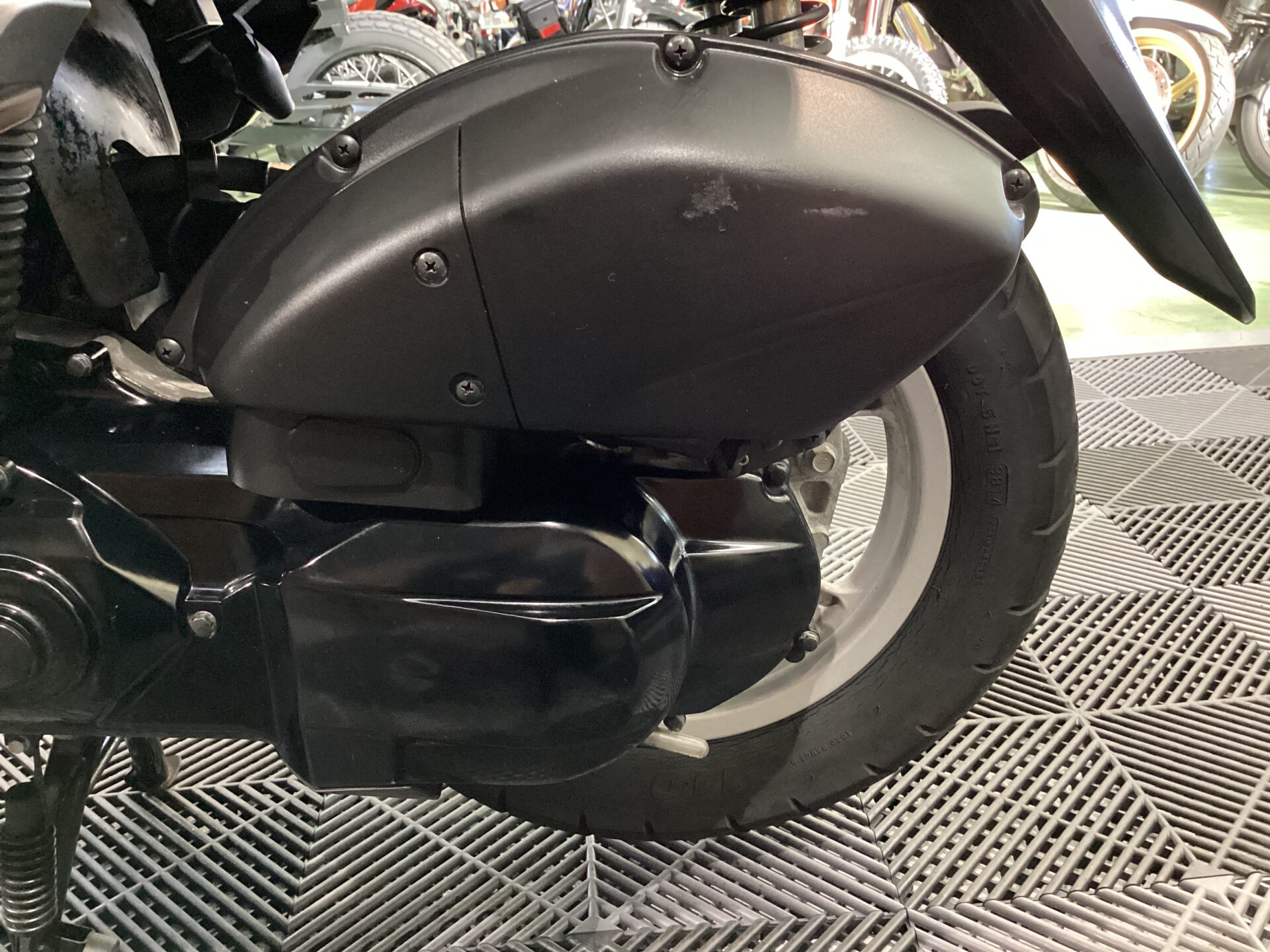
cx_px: 635
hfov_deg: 58.4
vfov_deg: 45.4
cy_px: 476
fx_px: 1137
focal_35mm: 31
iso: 400
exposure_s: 1/40
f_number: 2.4
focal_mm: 3.3
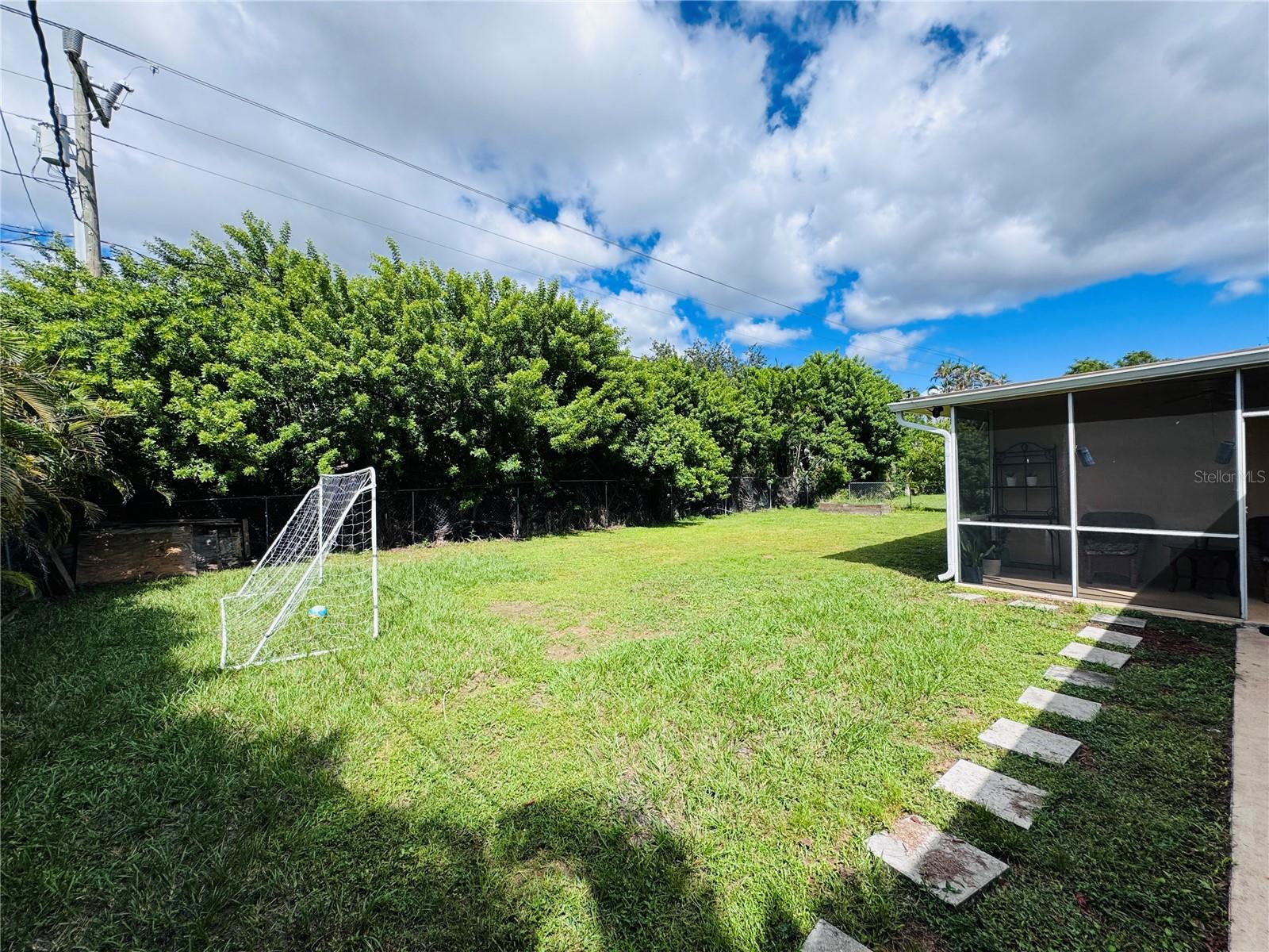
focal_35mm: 14
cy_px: 476
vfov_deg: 85.7
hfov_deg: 102.1
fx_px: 513
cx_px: 634
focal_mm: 2.22
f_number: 2.2
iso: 40
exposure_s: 1/1299
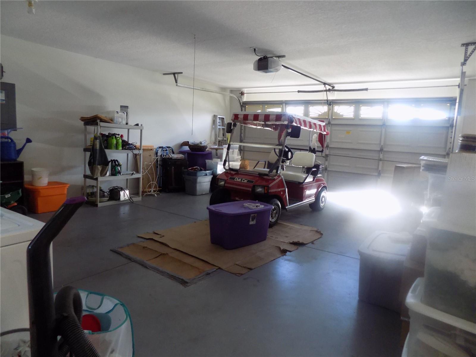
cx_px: 238
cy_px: 178
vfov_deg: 58.9
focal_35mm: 23
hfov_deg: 73.9
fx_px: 316
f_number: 3.1
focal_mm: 4
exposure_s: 1/30
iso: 250
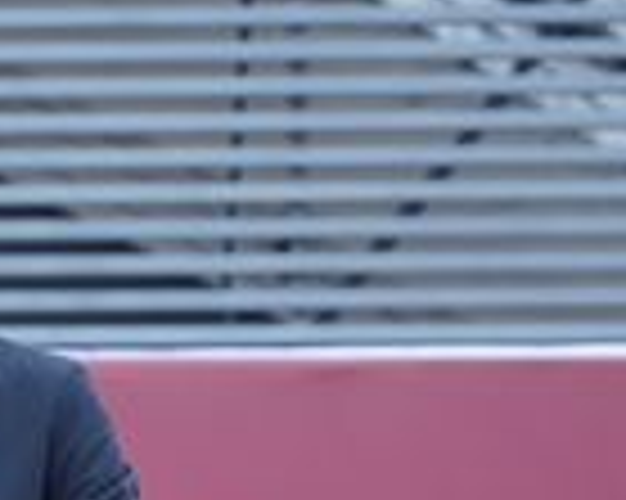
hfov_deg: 6.3
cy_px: 493
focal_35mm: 303
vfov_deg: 5.1
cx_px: -221
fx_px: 5610
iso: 100
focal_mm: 70
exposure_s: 1/50
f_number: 2.8
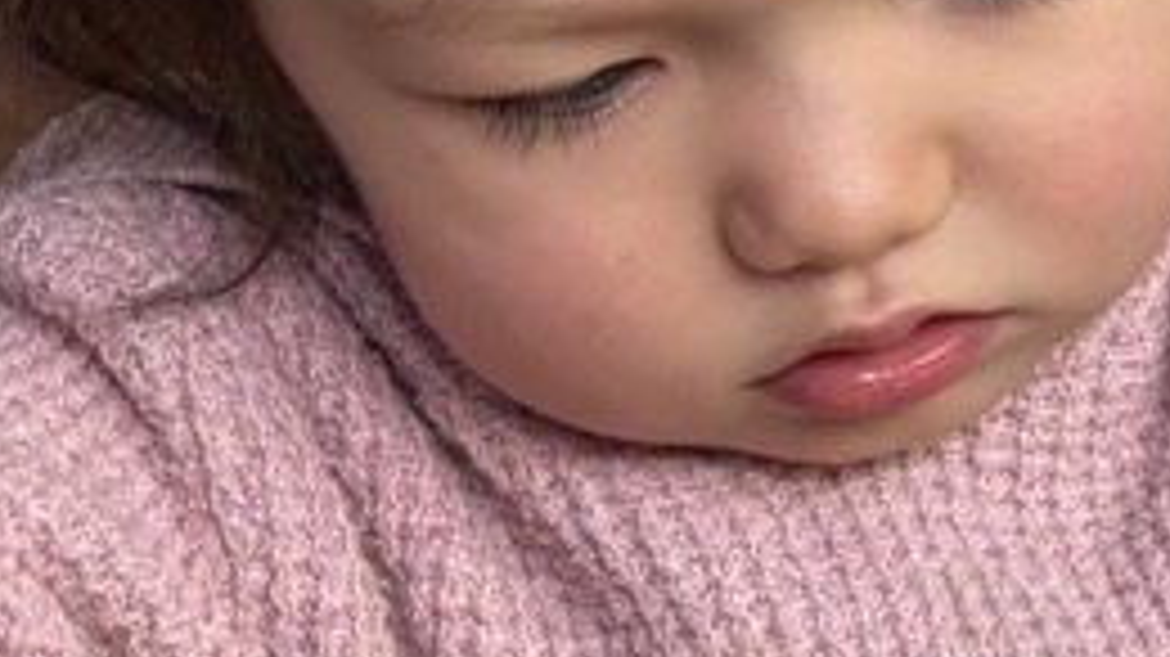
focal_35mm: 151
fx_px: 4683
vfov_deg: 7.9
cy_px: -236
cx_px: 2988
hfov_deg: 11.3
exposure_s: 1/121
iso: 125
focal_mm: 6.76
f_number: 1.78
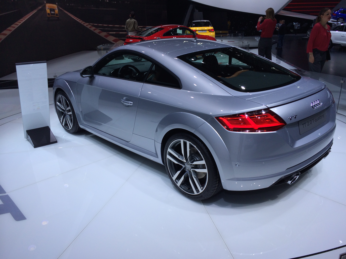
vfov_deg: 46.8
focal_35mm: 30
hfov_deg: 60.0
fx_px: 300
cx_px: 173
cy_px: 130
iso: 32
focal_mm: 4.12
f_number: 2.2
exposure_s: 1/820
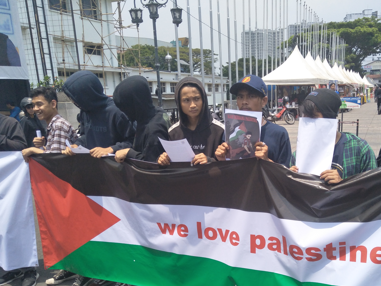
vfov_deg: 50.5
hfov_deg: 64.5
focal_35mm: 27
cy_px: 189
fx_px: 297
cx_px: 235
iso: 61
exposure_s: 1/1043
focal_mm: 3.46
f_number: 2.2
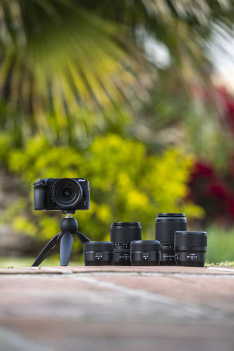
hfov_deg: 8.3
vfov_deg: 12.5
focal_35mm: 165
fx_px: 1610
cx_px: 117
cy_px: 176
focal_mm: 165
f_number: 4
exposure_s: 1/500
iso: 200
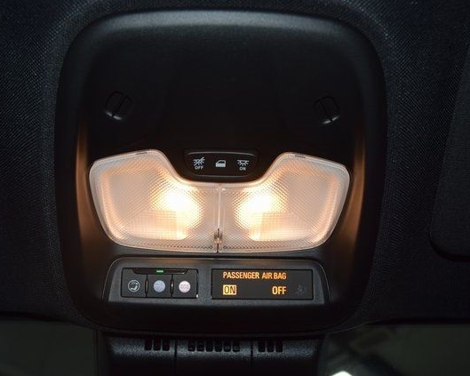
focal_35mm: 43
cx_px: 219
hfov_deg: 43.3
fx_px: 592
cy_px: 187
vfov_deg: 35.2
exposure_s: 1/125
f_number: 5.6
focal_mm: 25
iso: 320
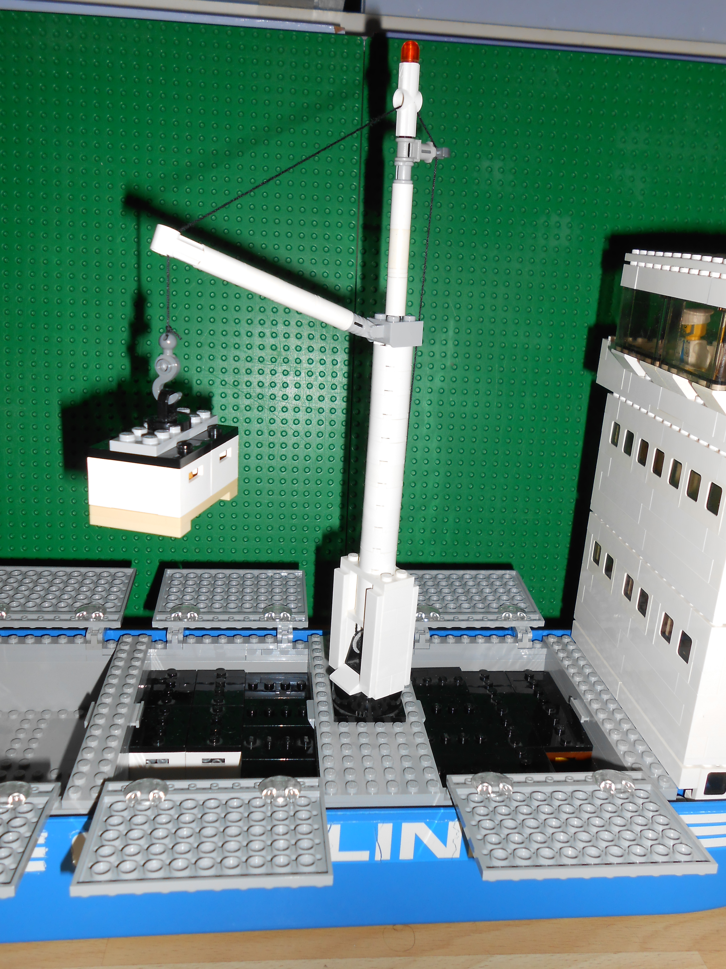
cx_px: 363
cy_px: 484
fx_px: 839
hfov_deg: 46.8
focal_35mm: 30
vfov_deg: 60.0
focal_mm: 5.3
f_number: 3.8
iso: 80
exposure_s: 1/25
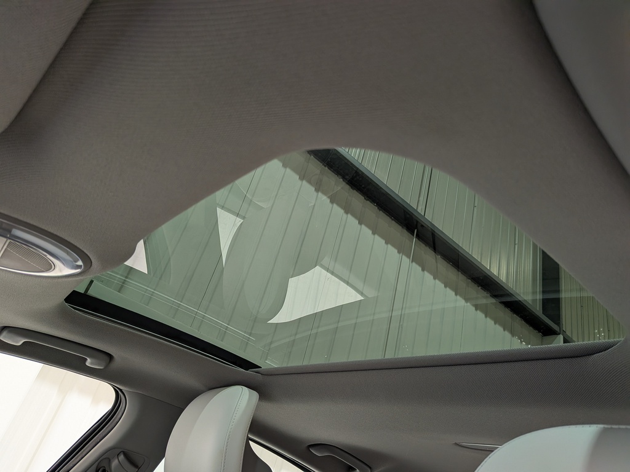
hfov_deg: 71.6
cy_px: 236
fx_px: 437
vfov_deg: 56.8
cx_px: 315
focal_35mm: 24
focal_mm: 4.53
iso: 73
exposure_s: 1/33.3
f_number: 1.7
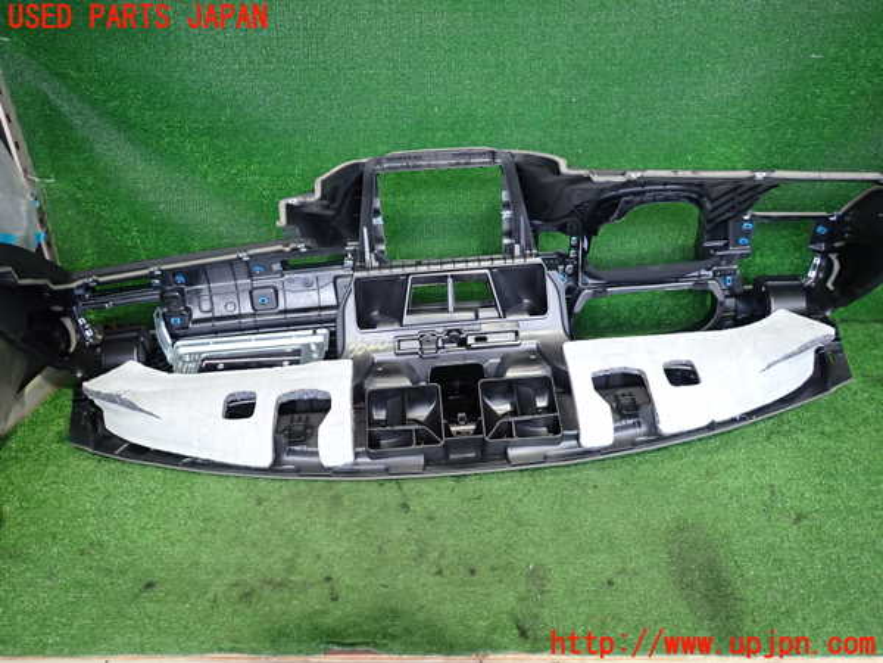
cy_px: 332
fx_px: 638
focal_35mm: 25
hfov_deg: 69.4
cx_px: 442
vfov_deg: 54.9
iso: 320
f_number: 2
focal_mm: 4.5
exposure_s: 1/30
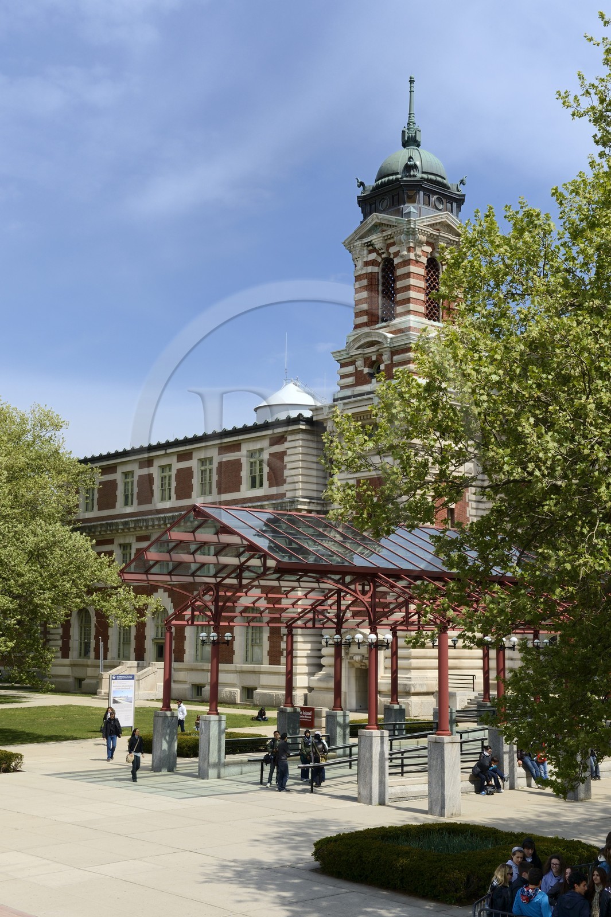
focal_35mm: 48
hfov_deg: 28.0
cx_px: 306
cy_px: 458
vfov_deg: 41.1
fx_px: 1223
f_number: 16
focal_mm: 48
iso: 200
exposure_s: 1/160
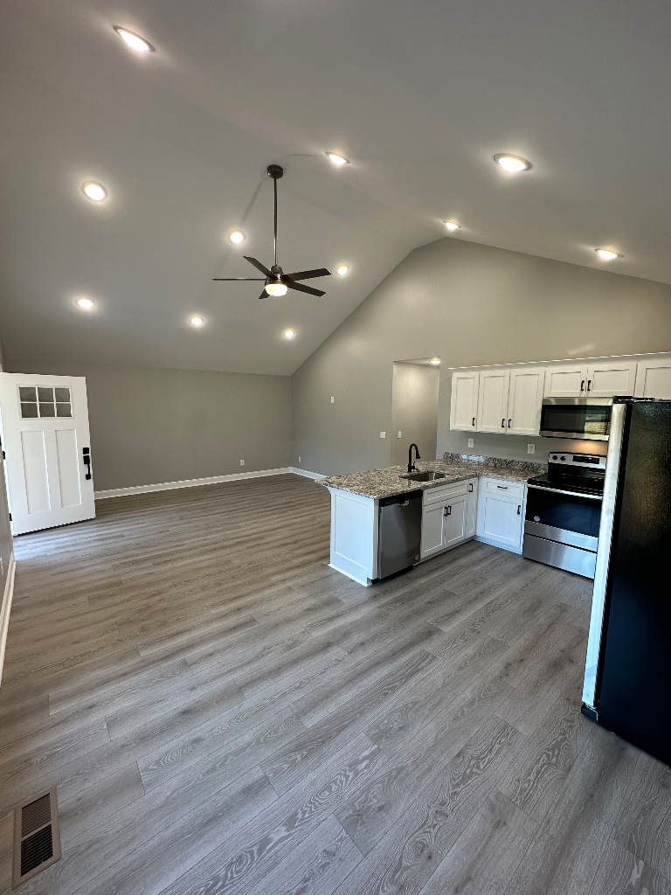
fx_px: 362
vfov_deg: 102.1
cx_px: 336
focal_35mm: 14
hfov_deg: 85.7
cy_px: 448
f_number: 2.2
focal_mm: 2.22
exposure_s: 1/120
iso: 160
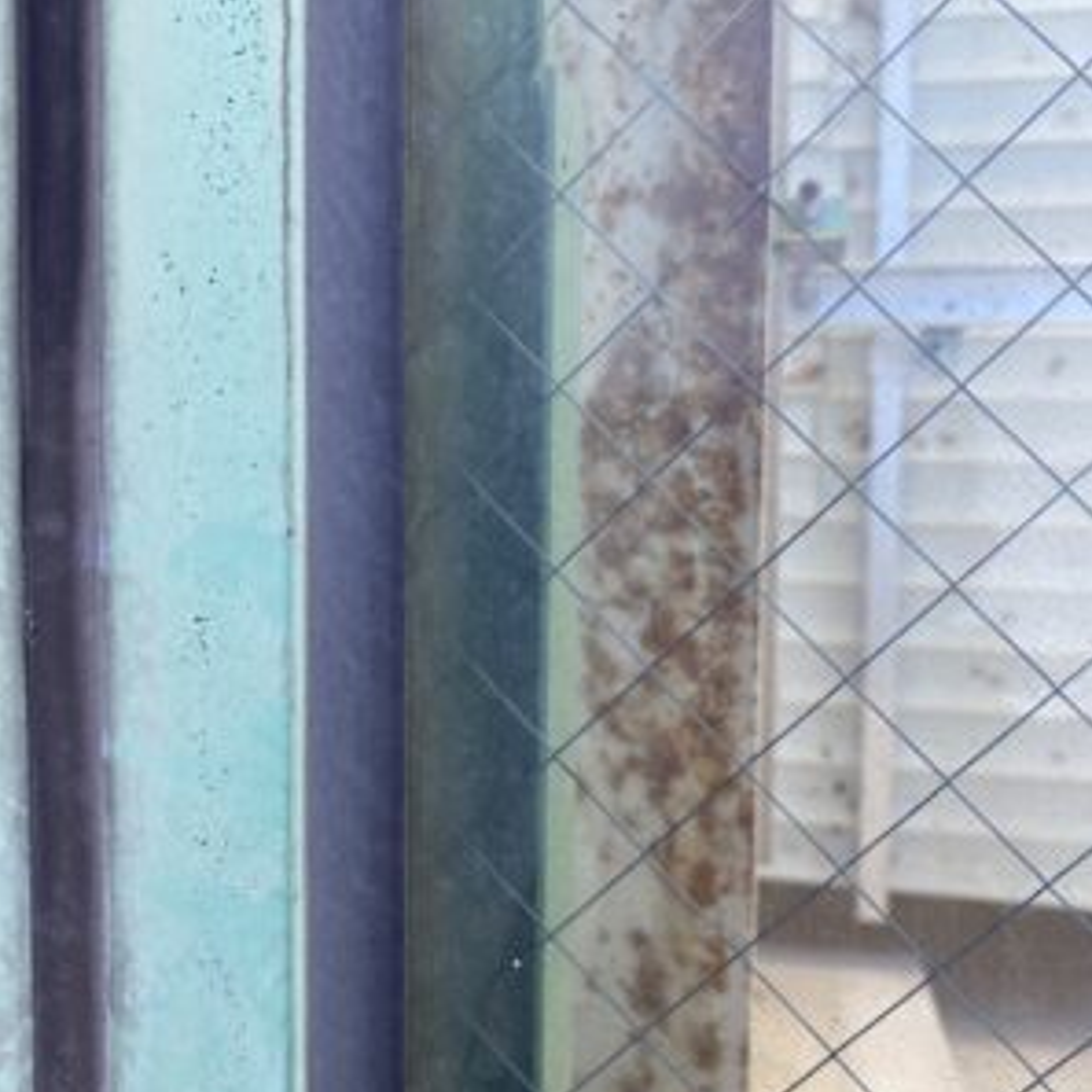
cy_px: 493
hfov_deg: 52.5
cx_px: 544
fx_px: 1106
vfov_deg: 52.4
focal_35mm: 31
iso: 32
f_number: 1.8
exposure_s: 1/283
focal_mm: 4.25
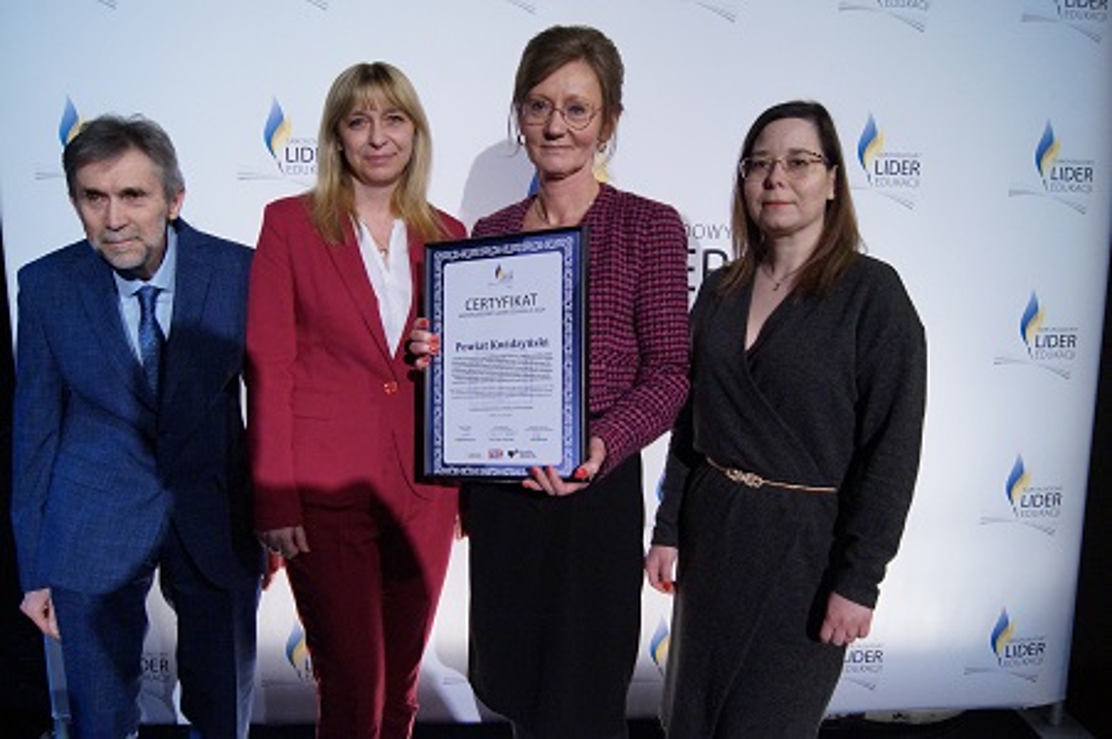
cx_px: 556
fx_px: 833
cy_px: 370
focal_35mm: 27
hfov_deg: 67.4
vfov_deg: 47.9
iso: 3200
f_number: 4.5
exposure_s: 1/400
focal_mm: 18
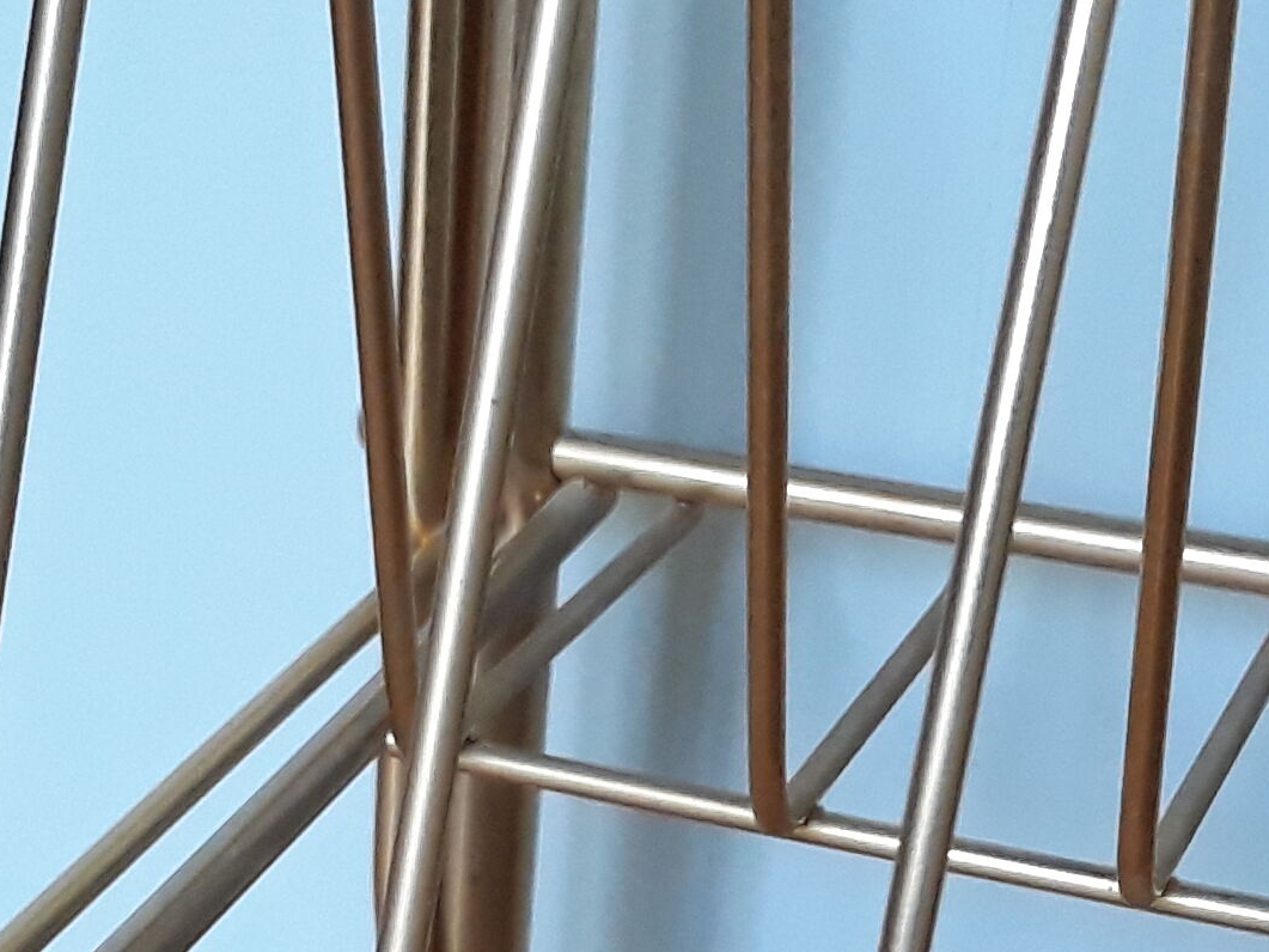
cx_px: 576
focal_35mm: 105
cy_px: 935
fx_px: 3850
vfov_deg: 13.9
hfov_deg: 18.7
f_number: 1.7
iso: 250
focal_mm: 3.71
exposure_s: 1/50
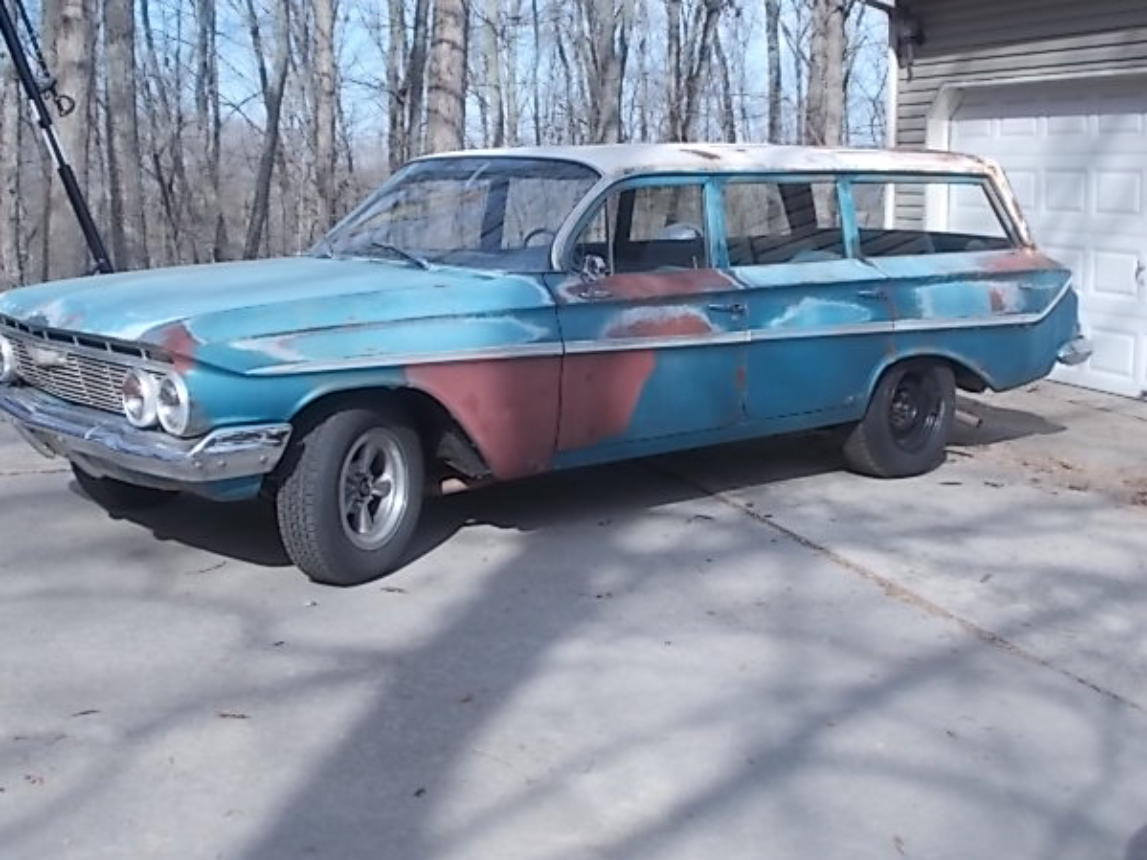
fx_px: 1557
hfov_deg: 40.4
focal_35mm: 47
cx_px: 536
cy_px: 412
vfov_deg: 30.9
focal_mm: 7.9
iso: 80
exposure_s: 1/320
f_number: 4.2
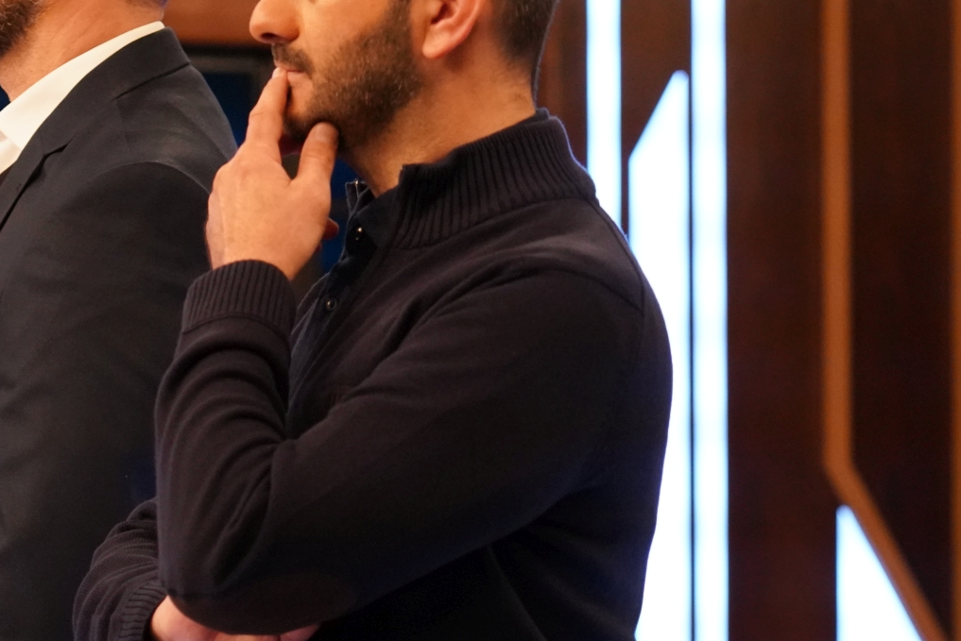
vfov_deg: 5.3
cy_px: 368
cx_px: 53
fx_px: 6890
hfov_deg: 7.9
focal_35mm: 258
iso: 3200
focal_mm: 105
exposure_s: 1/160
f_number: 4
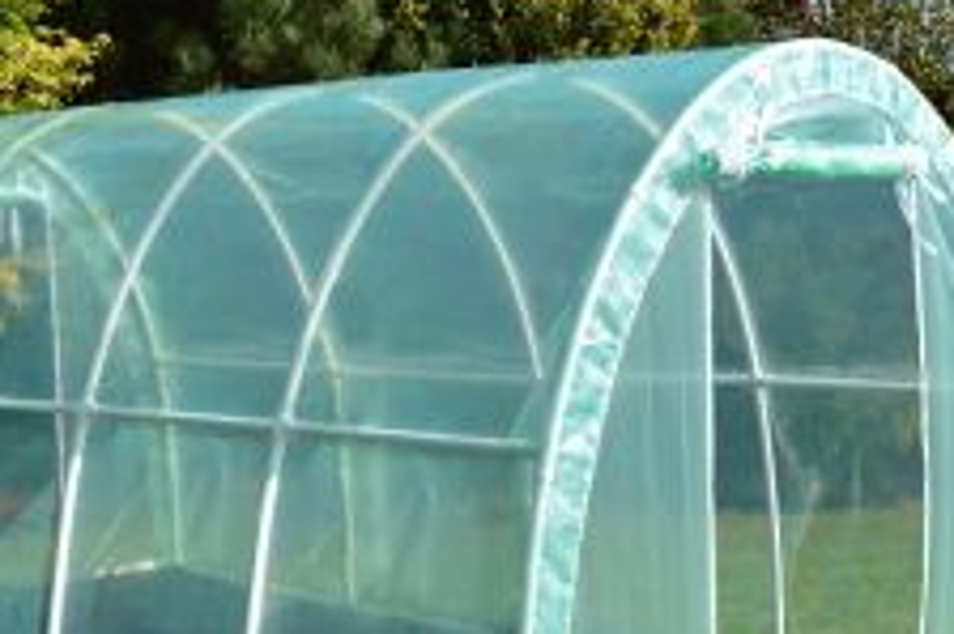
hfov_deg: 28.4
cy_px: 391
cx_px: 226
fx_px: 1852
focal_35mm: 70
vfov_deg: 19.4
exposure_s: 1/250
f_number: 8
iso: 125
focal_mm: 25
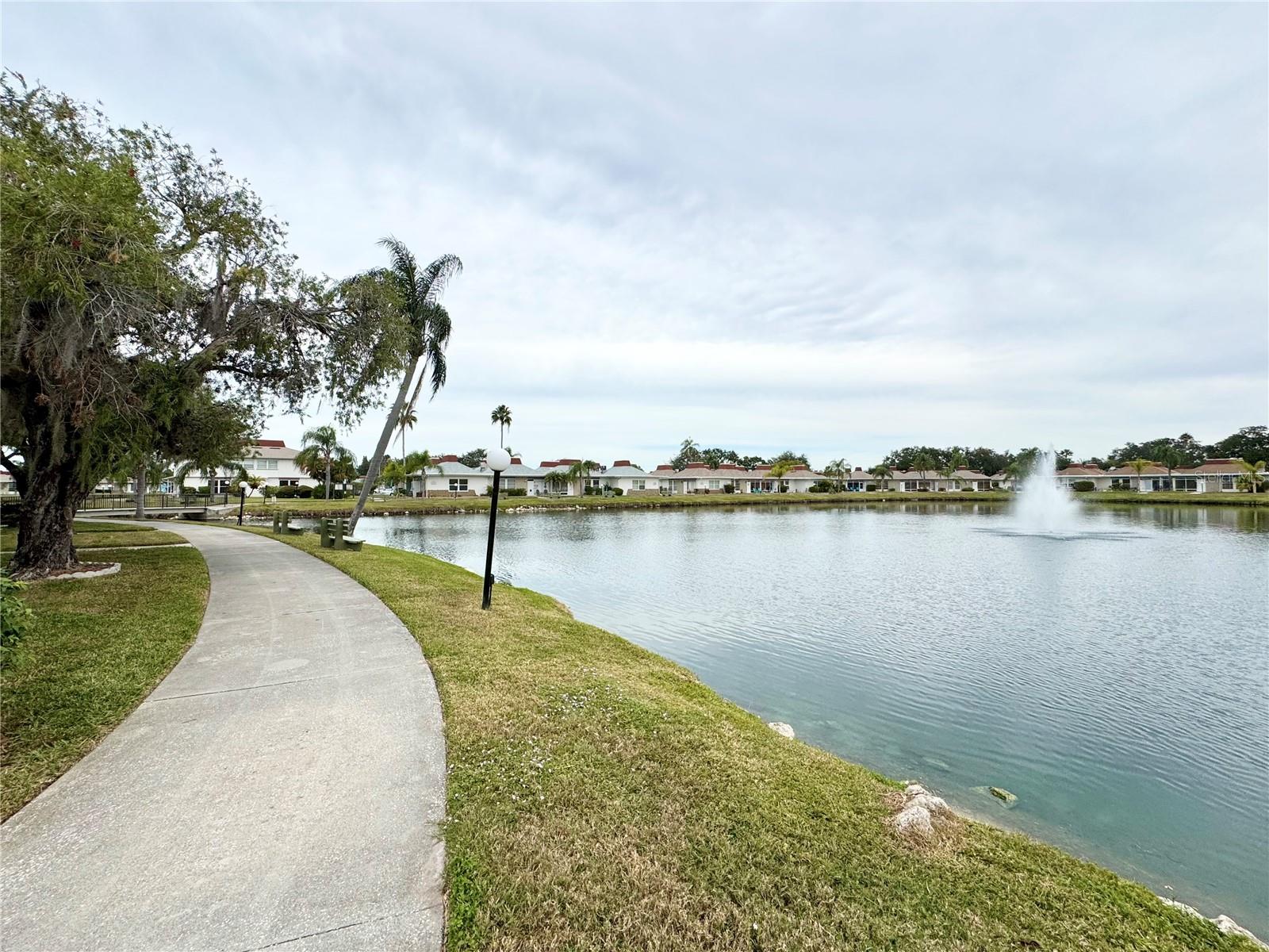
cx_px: 634
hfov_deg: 102.1
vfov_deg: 85.7
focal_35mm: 14
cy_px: 476
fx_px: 513
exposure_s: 1/2208
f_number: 2.2
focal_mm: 2.22
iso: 50
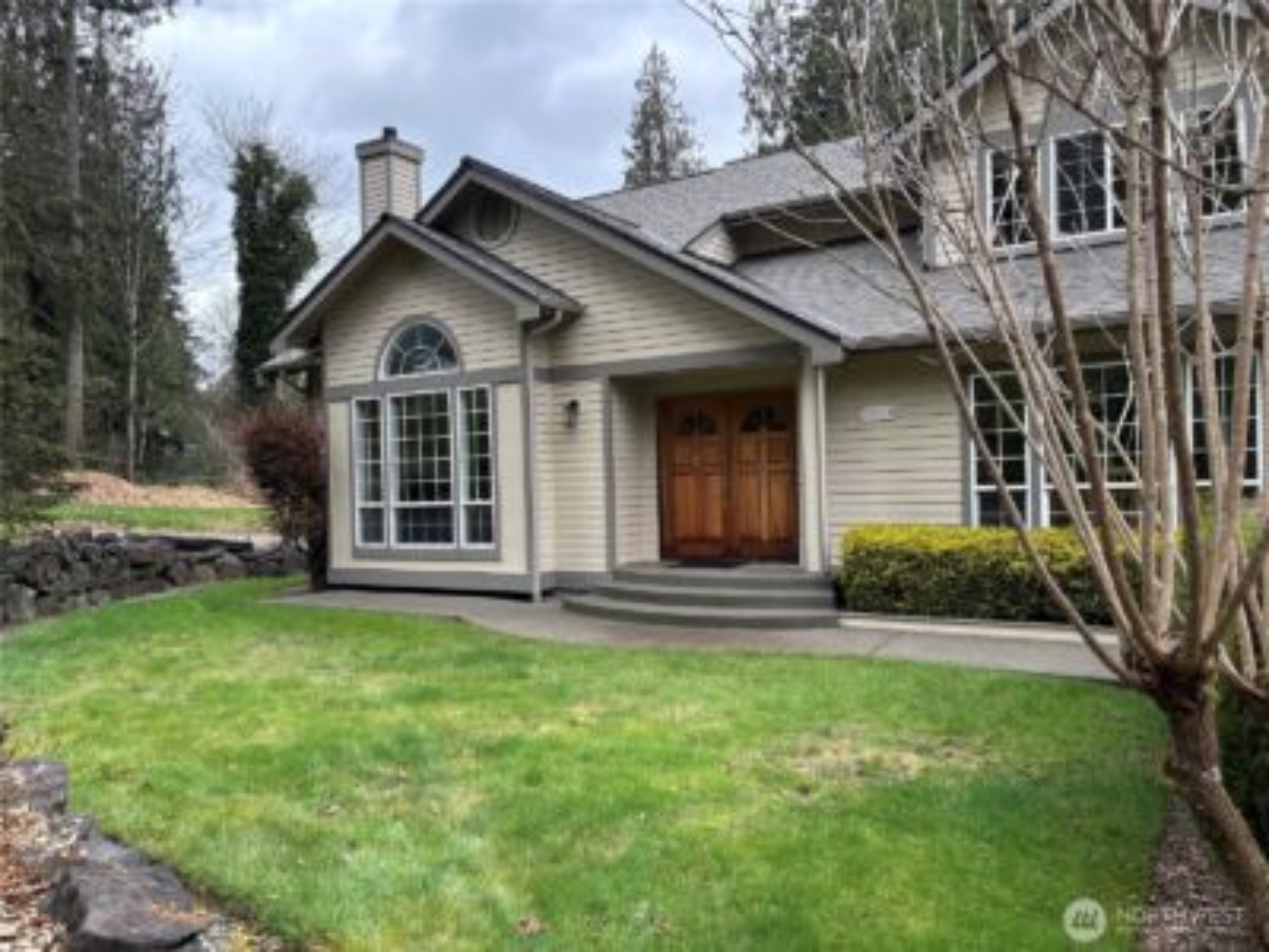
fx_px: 953
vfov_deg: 53.1
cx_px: 634
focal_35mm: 26
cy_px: 476
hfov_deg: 67.3
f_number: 1.6
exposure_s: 1/174
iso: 50
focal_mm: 5.96
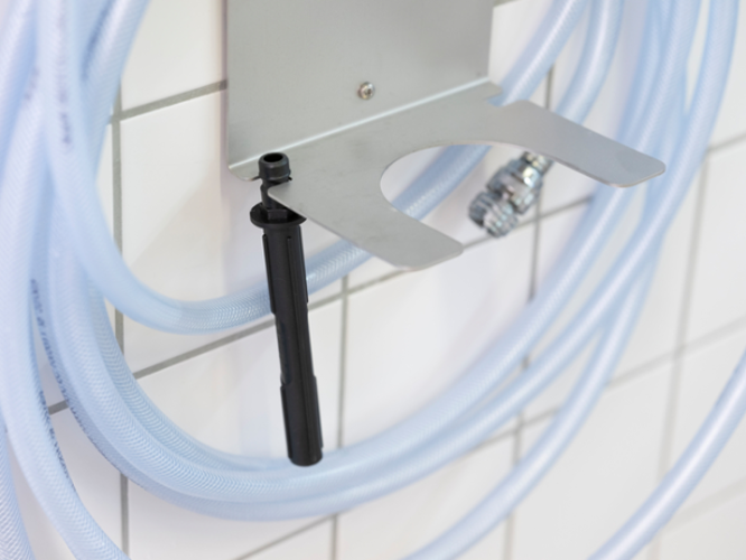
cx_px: 373
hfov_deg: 22.5
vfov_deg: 17.0
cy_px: 280
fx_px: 1876
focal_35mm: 87
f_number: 4
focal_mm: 110
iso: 500
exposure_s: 1/125
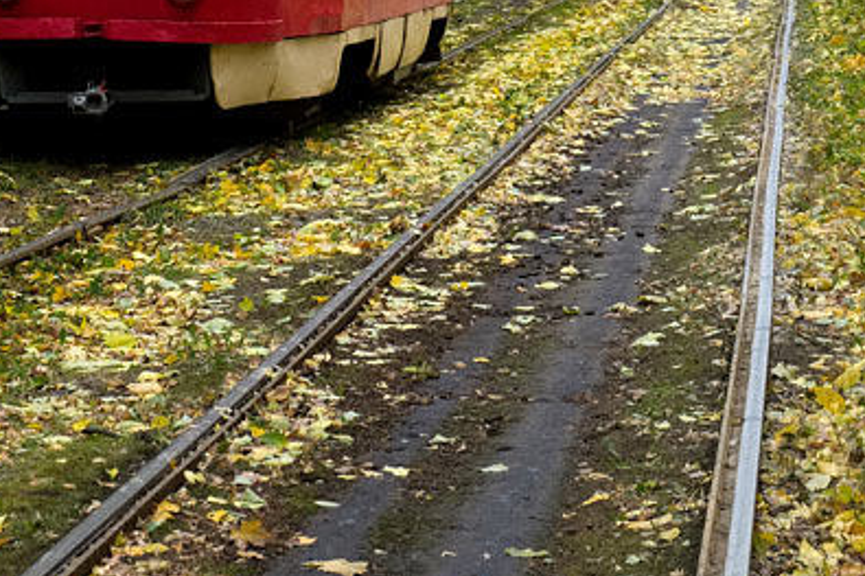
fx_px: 3939
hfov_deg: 12.5
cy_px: -232
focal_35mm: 164
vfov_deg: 8.2
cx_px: 195
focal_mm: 35.8
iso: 1600
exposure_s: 1/500
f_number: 4.5
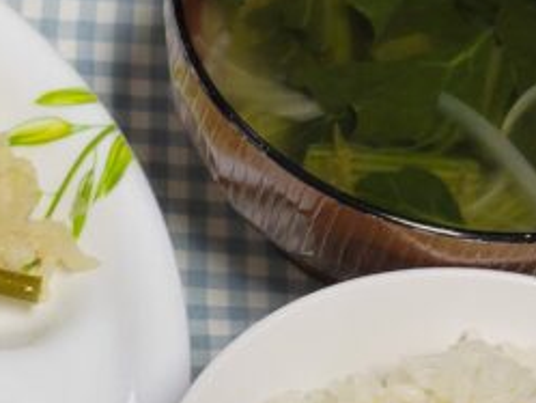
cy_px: 457
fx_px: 1658
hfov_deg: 17.5
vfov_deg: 13.5
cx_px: -110
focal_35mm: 107
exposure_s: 1/120
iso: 125
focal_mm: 5.4
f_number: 1.8
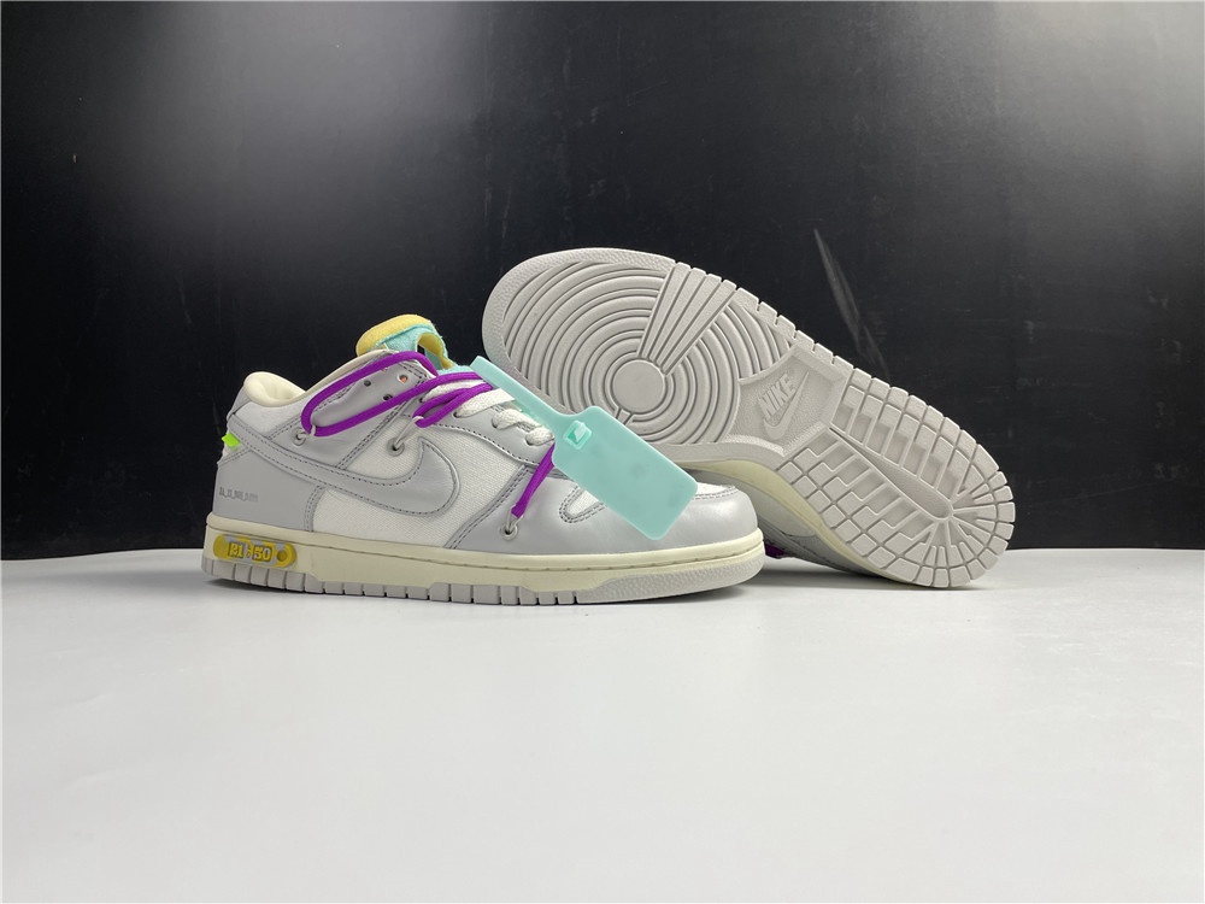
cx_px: 602
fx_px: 905
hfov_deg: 67.3
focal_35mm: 26
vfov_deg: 53.1
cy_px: 452
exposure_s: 1/100
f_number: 1.6
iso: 50
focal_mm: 4.2
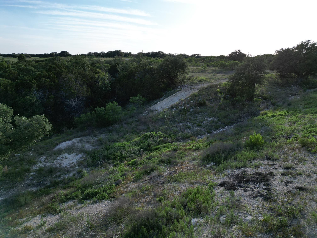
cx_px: 158
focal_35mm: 24
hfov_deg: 71.6
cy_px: 119
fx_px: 220
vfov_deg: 56.8
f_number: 1.7
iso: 100
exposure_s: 1/2000
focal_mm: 6.72
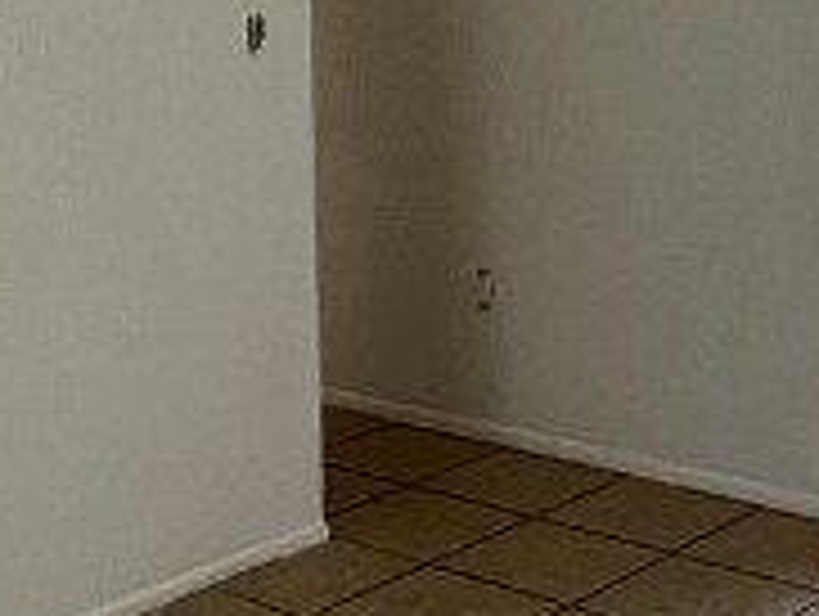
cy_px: 90
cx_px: 446
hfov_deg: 26.6
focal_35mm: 73
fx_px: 1729
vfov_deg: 19.9
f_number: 1.8
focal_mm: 1.57
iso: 200
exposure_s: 1/121
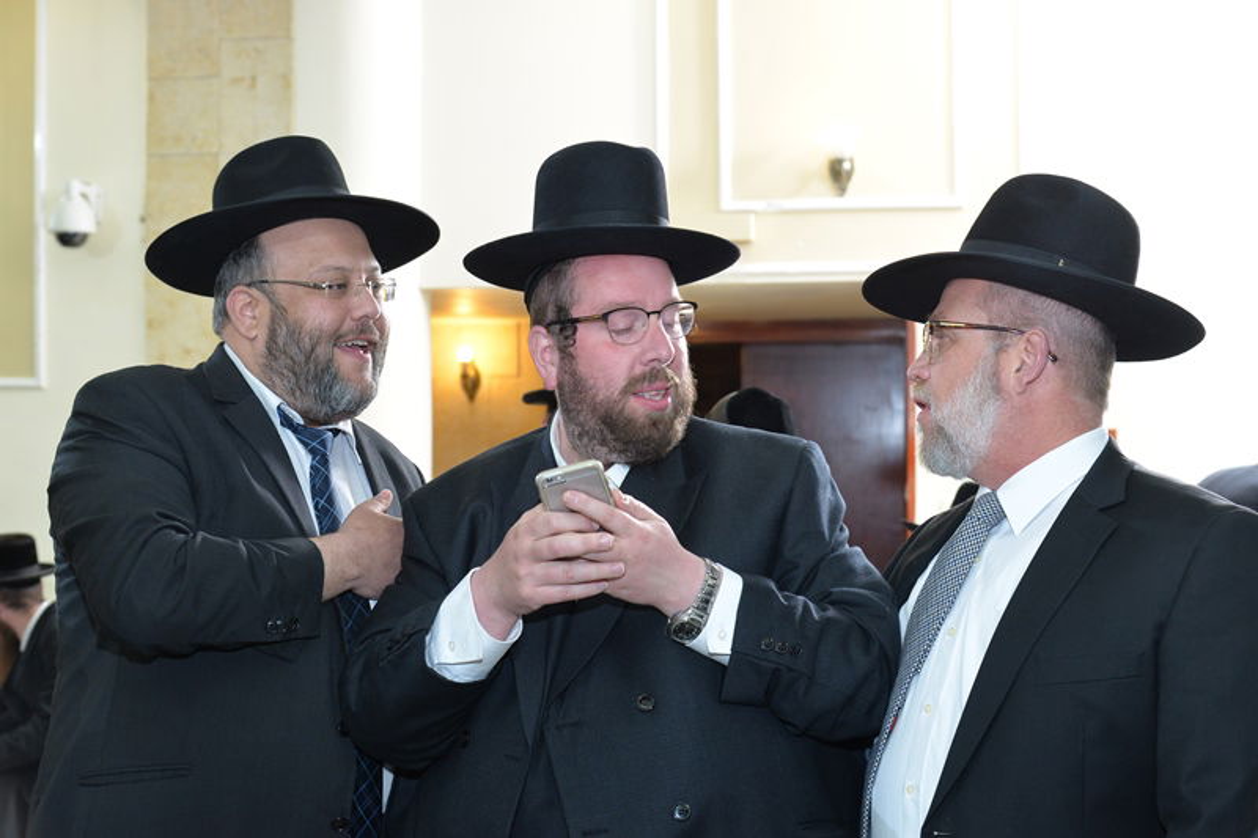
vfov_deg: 23.4
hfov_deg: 34.5
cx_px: 629
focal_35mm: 58
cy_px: 419
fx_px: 2026
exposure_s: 1/125
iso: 1250
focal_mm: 58
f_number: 5.6
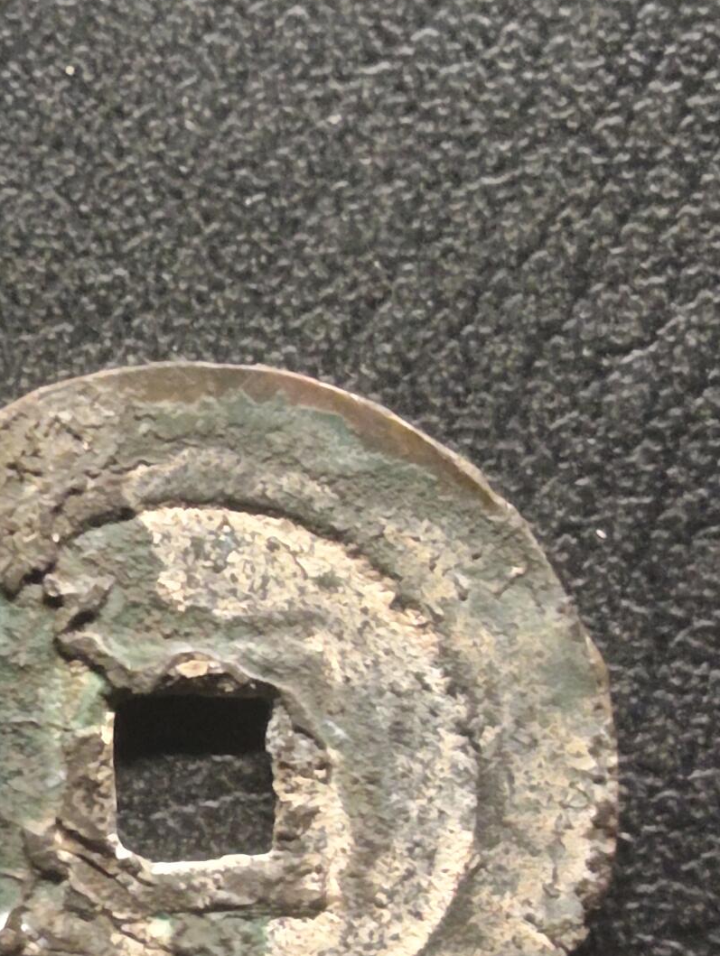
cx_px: 248
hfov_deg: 17.4
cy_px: 770
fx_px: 2352
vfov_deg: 22.7
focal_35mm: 85
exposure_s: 1/20
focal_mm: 3.42
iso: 1250
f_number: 2.2
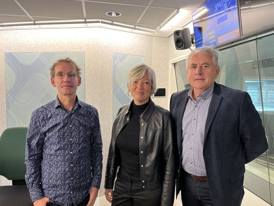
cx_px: 139
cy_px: 106
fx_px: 222
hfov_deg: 63.4
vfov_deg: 49.8
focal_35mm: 28
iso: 200
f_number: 1.6
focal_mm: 5.1
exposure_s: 1/51
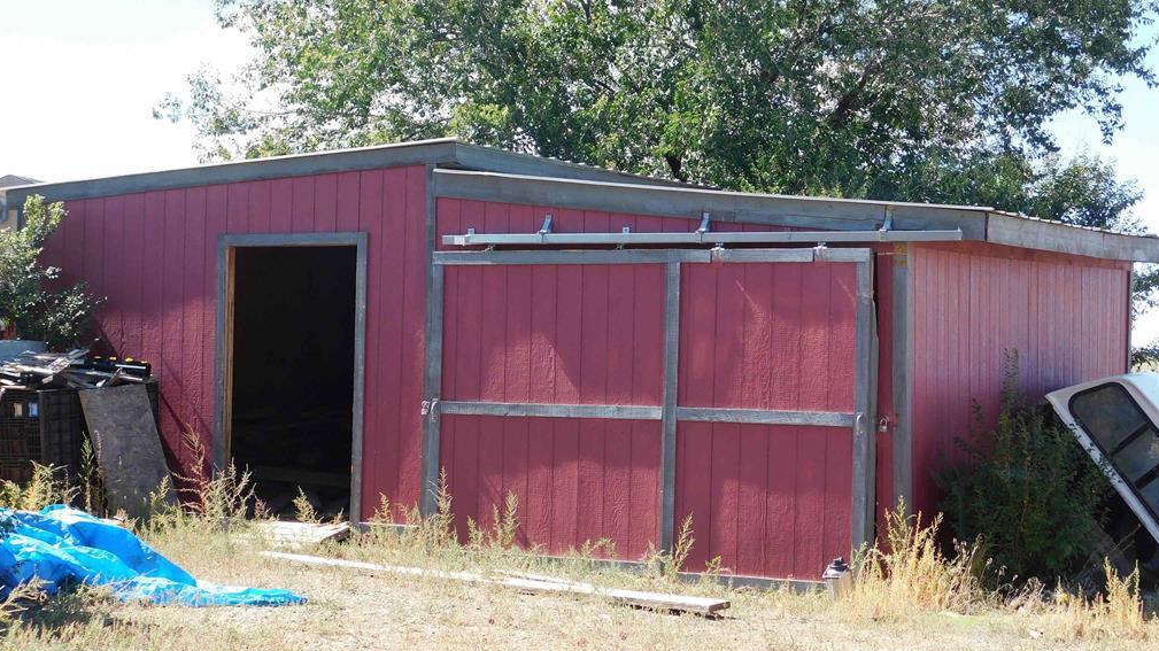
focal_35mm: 73
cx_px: 577
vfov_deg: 16.5
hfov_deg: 29.0
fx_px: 2243
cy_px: 367
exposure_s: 1/320
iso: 125
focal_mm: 11.7
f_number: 4.2
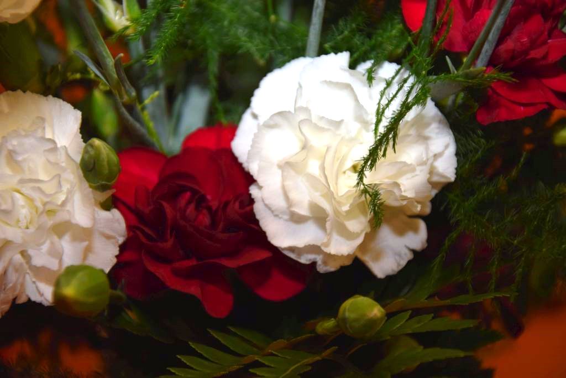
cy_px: 189
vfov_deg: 9.3
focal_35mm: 147
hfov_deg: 14.0
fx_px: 2311
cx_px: 283
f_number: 5.6
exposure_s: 1/60
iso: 100
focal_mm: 98
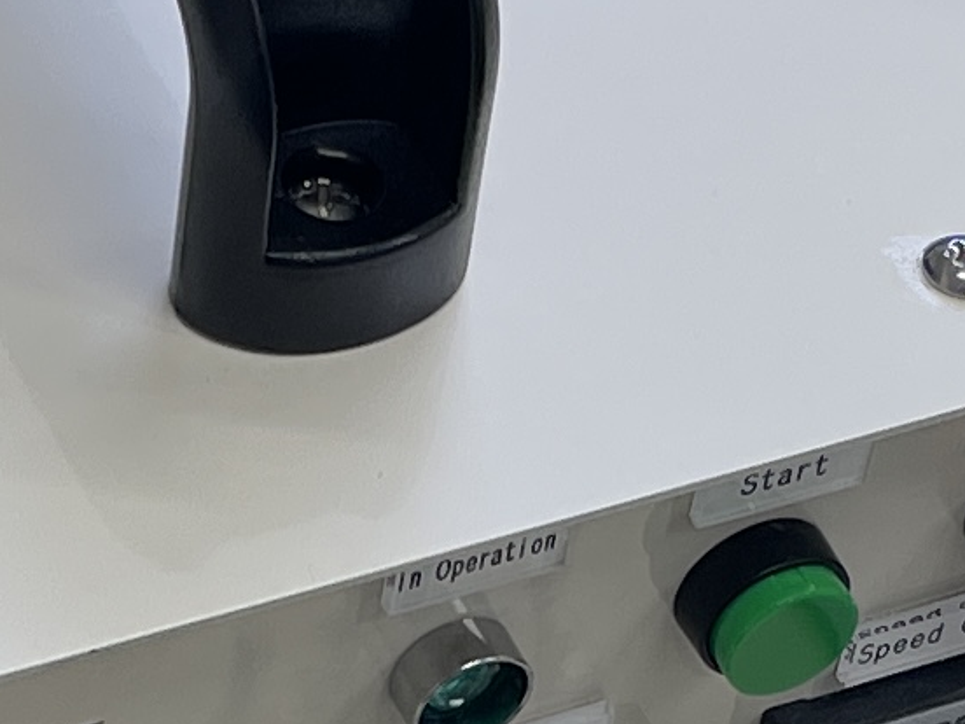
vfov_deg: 7.8
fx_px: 5297
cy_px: 776
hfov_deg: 10.4
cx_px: 358
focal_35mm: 190
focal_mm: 4.2
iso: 32
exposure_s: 1/200
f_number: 1.6
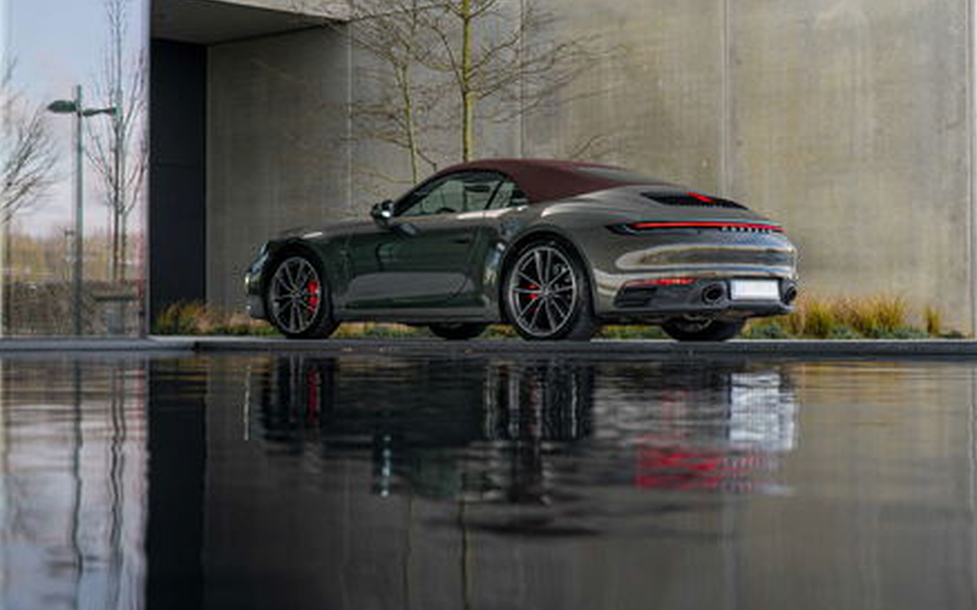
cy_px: 279
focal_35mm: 68
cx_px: 501
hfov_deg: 30.2
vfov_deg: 19.1
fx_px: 1810
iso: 200
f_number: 5
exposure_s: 1/100
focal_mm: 38
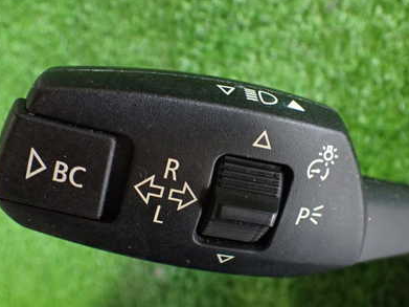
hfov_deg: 41.1
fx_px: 543
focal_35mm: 46
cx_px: 240
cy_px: 166
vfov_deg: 31.5
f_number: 2.3
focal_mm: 5.4
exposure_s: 1/30
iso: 800
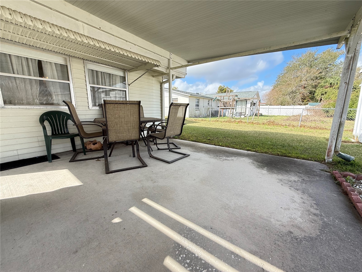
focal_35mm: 14
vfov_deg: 85.7
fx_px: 146
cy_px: 136
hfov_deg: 102.1
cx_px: 181
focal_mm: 2.22
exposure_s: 1/405
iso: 64
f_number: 2.2
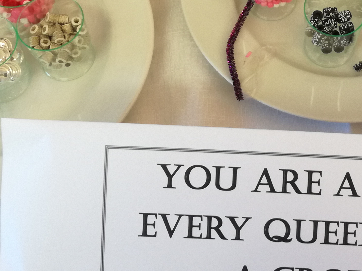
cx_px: 300
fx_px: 795
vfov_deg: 18.9
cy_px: 11
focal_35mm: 76
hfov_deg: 25.1
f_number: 2
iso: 100
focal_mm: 3.79
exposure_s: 1/33.3
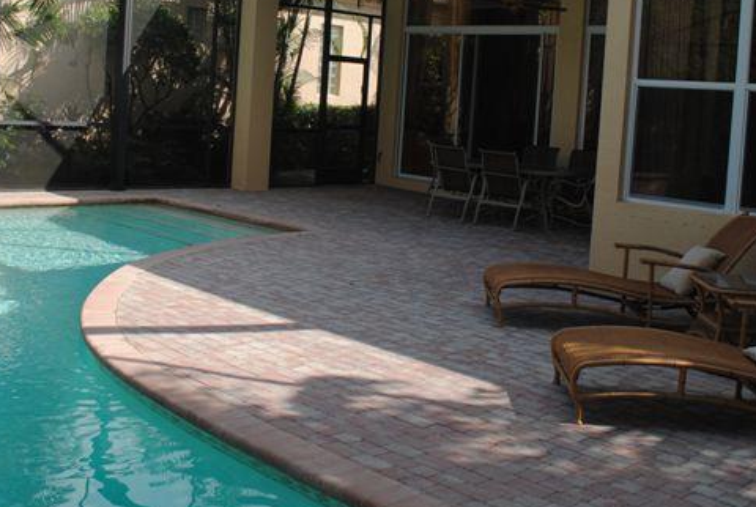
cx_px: 312
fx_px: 947
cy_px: 134
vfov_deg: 29.6
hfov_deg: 43.4
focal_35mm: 45
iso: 100
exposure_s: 1/200
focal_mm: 18
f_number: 7.1
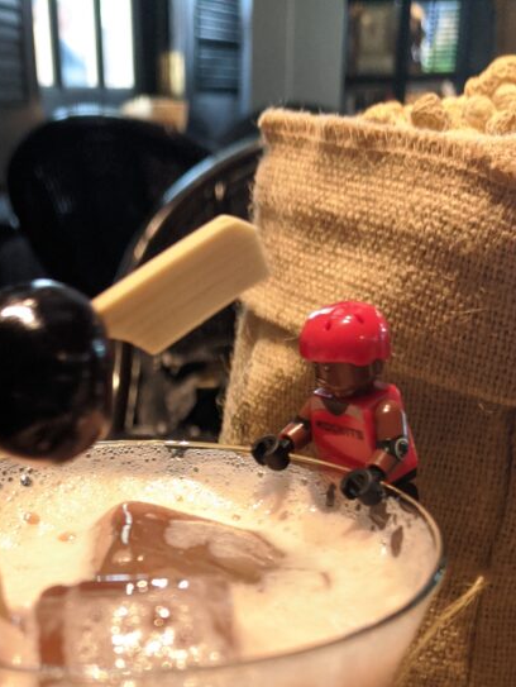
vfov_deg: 36.0
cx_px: 173
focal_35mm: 49
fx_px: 973
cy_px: 647
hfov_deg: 29.5
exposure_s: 1/30
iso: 921
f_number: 2
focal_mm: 4.67
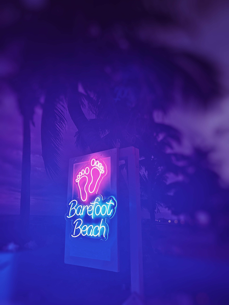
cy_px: 152
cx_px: 114
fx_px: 229
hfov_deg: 53.1
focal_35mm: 26
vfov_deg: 67.3
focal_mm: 5.7
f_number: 1.5
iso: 400
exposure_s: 1/40
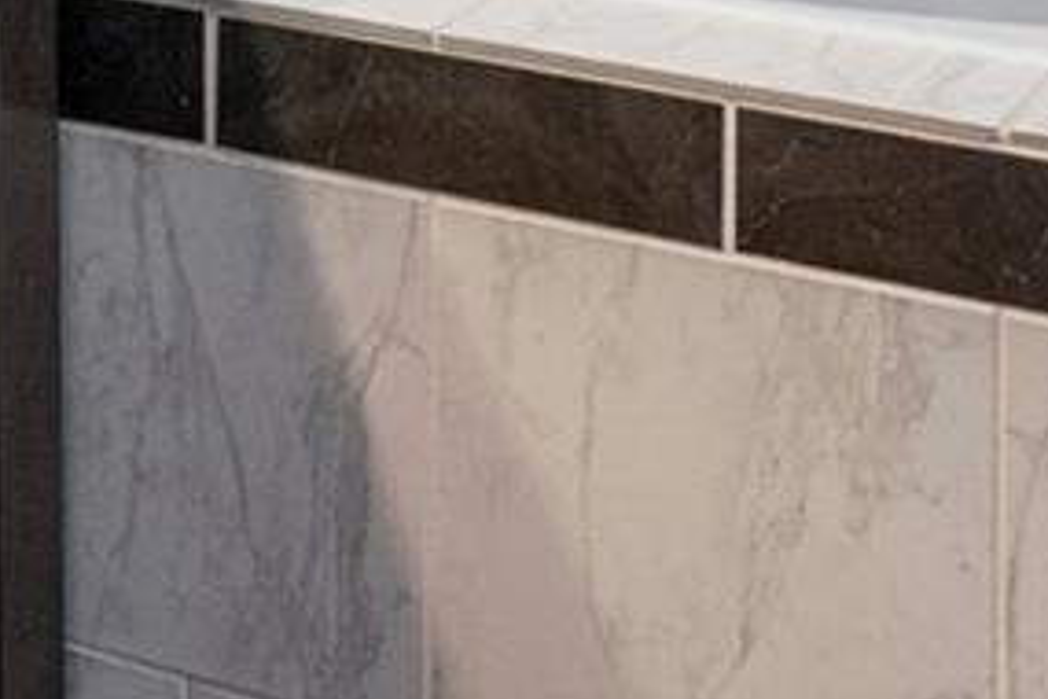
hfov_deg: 17.2
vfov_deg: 10.5
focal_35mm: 115
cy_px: -911
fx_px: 3348
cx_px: -103
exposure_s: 1/25
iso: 2000
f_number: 8
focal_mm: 16
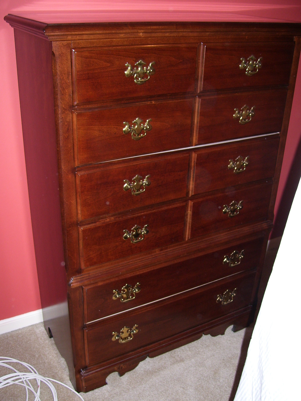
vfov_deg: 50.1
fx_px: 429
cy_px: 200
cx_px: 150
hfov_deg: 38.7
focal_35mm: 37
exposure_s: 1/60
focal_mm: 6
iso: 80
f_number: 2.7
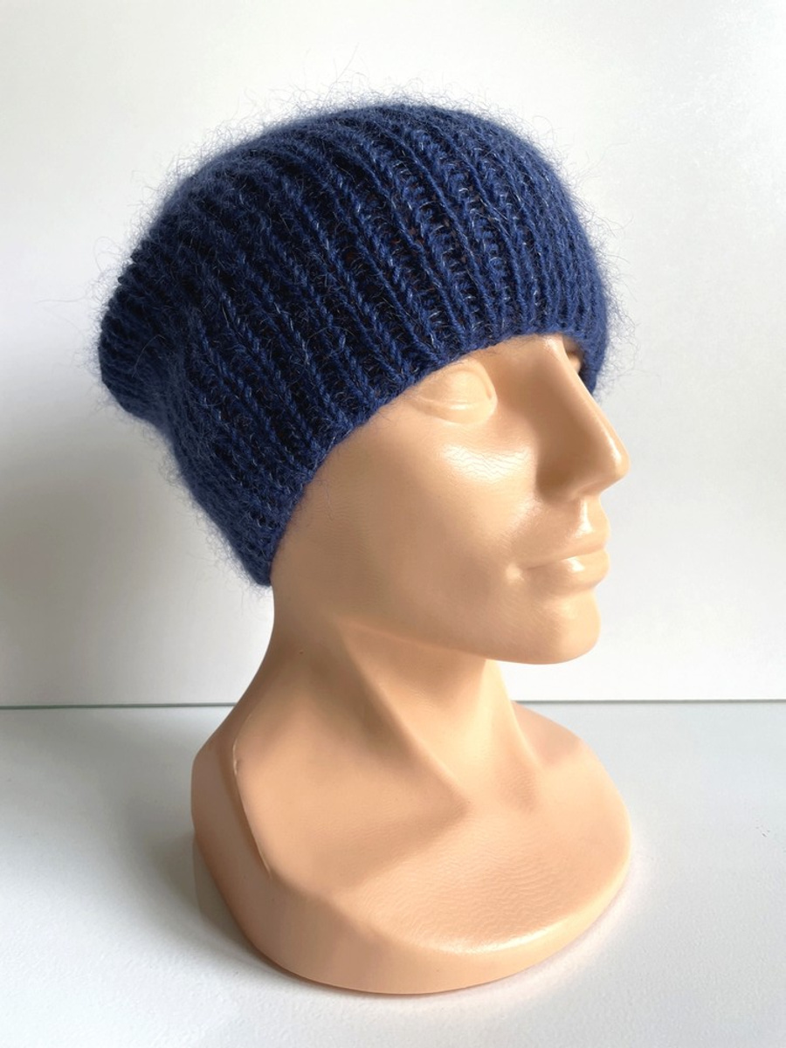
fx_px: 787
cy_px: 524
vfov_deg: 67.3
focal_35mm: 26
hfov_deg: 53.1
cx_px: 393
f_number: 1.6
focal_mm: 4.2
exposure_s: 1/121
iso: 64
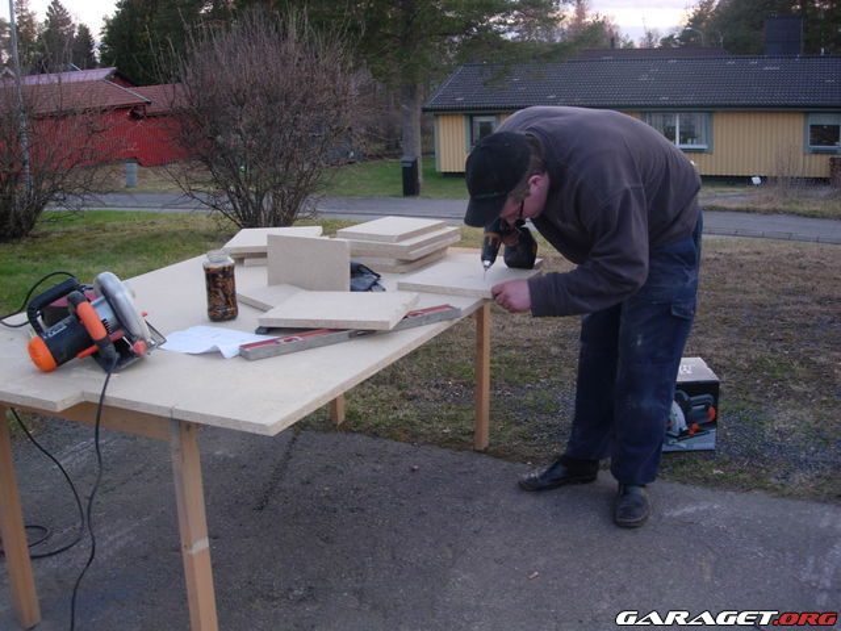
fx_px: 923
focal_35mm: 38
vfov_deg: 37.7
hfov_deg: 49.0
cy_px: 316
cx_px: 420
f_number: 2.8
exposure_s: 1/32
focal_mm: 7.8
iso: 79
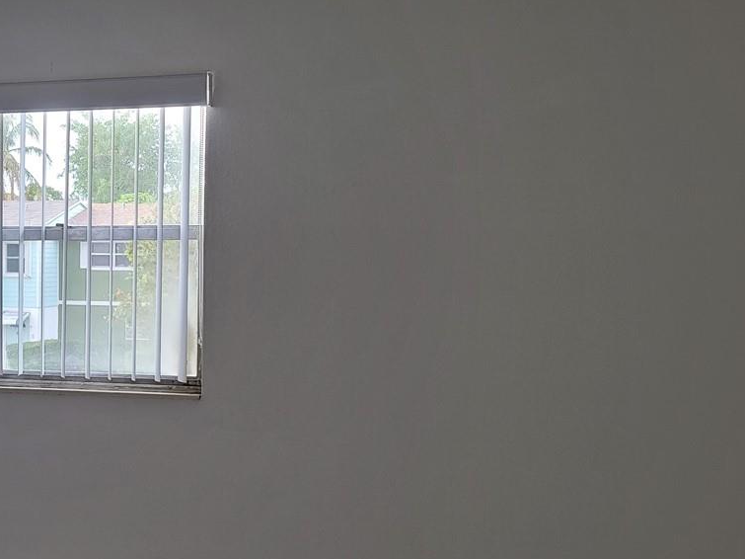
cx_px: 89
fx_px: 1140
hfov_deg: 34.4
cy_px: 337
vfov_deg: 27.5
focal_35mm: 53
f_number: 1.8
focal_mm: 7
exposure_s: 1/119
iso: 80
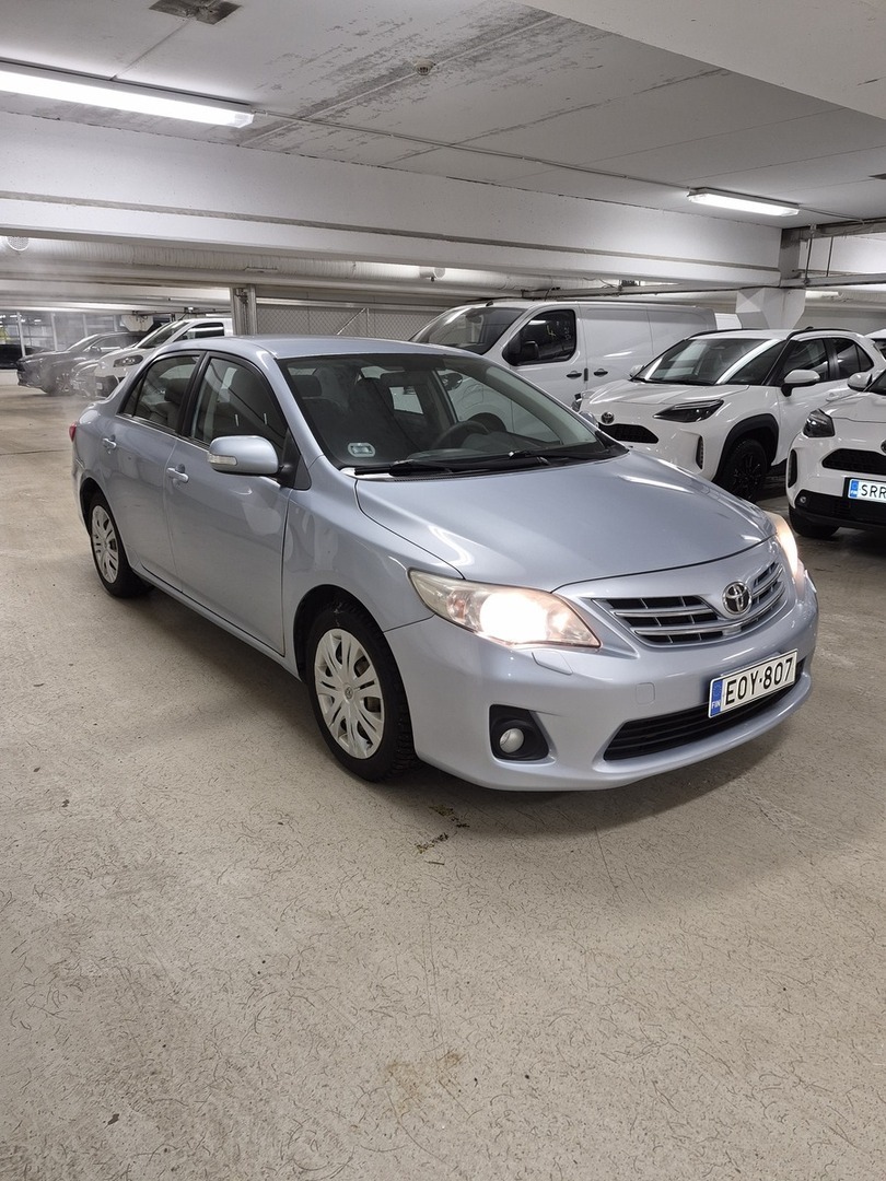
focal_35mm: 23
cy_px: 590
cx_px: 443
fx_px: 785
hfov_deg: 58.9
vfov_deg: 73.9
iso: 64
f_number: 1.8
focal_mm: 5.4
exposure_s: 1/50
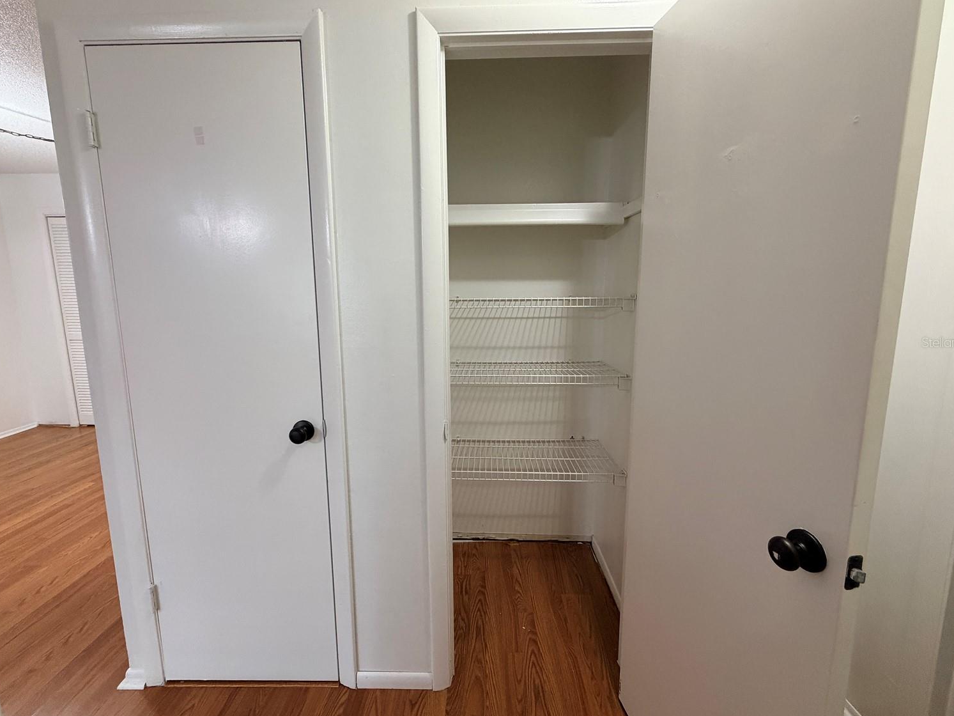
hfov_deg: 98.2
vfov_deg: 81.7
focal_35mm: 15
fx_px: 413
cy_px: 342
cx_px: 471
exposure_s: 1/60
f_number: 2.2
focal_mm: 2.22
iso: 320
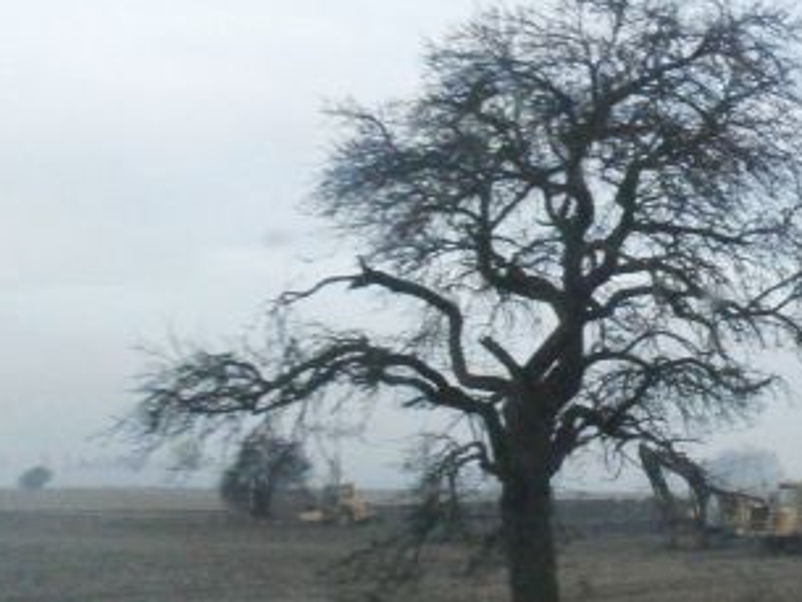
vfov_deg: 23.3
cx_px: 776
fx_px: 1460
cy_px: 310
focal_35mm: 63
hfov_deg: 29.0
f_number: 8.9
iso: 1600
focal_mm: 5.36
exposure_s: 1/250
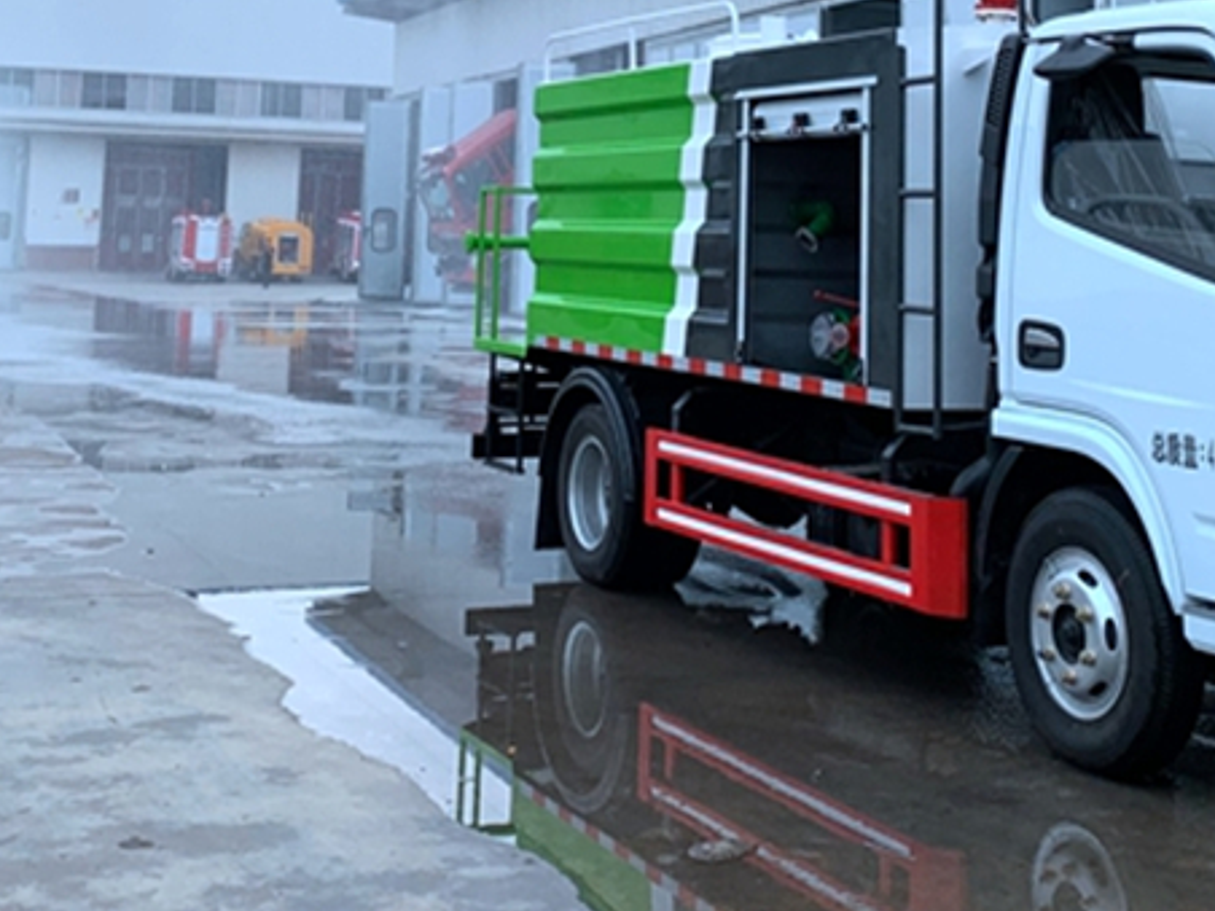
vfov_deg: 30.6
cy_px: 161
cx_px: 801
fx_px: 1615
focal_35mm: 46
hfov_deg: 40.8
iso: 25
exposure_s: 1/749
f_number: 1.8
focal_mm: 4.25
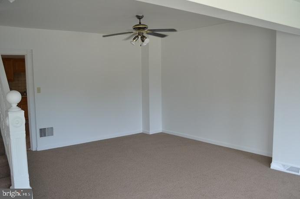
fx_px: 275
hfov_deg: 57.2
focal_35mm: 33
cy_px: 100
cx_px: 150
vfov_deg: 39.9
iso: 125
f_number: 3.8
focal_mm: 22
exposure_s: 1/30
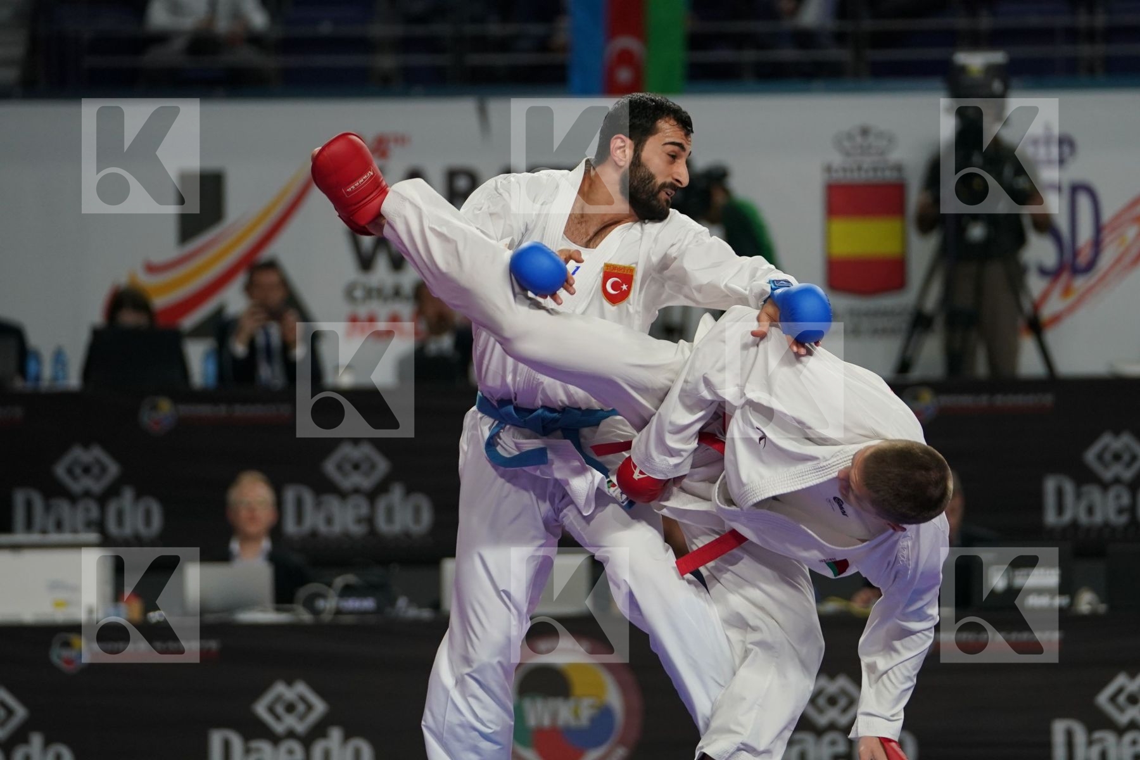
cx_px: 570
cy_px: 380
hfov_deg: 8.5
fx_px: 7631
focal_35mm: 241
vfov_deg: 5.7
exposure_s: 1/1000
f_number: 2.8
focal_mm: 161
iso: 1250
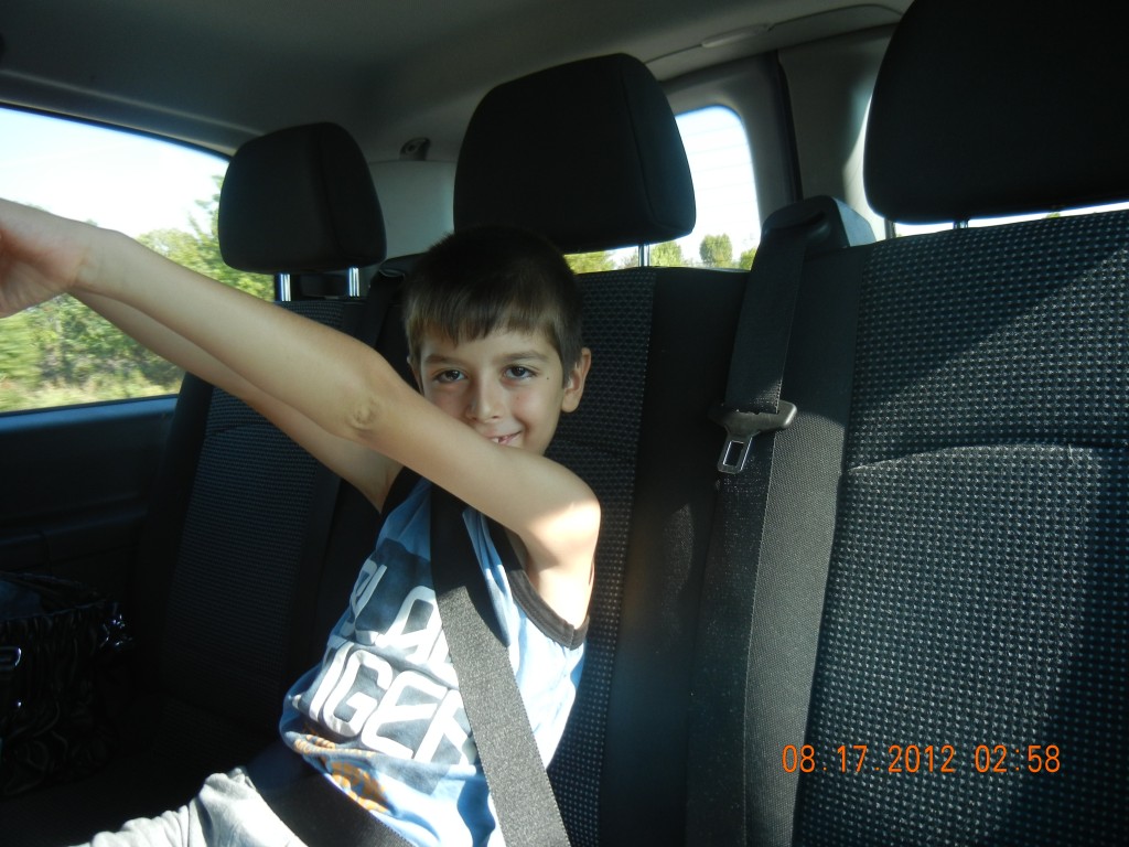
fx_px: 978
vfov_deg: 46.8
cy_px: 424
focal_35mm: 30
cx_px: 564
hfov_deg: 60.0
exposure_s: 1/268
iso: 160
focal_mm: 5.4
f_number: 3.5
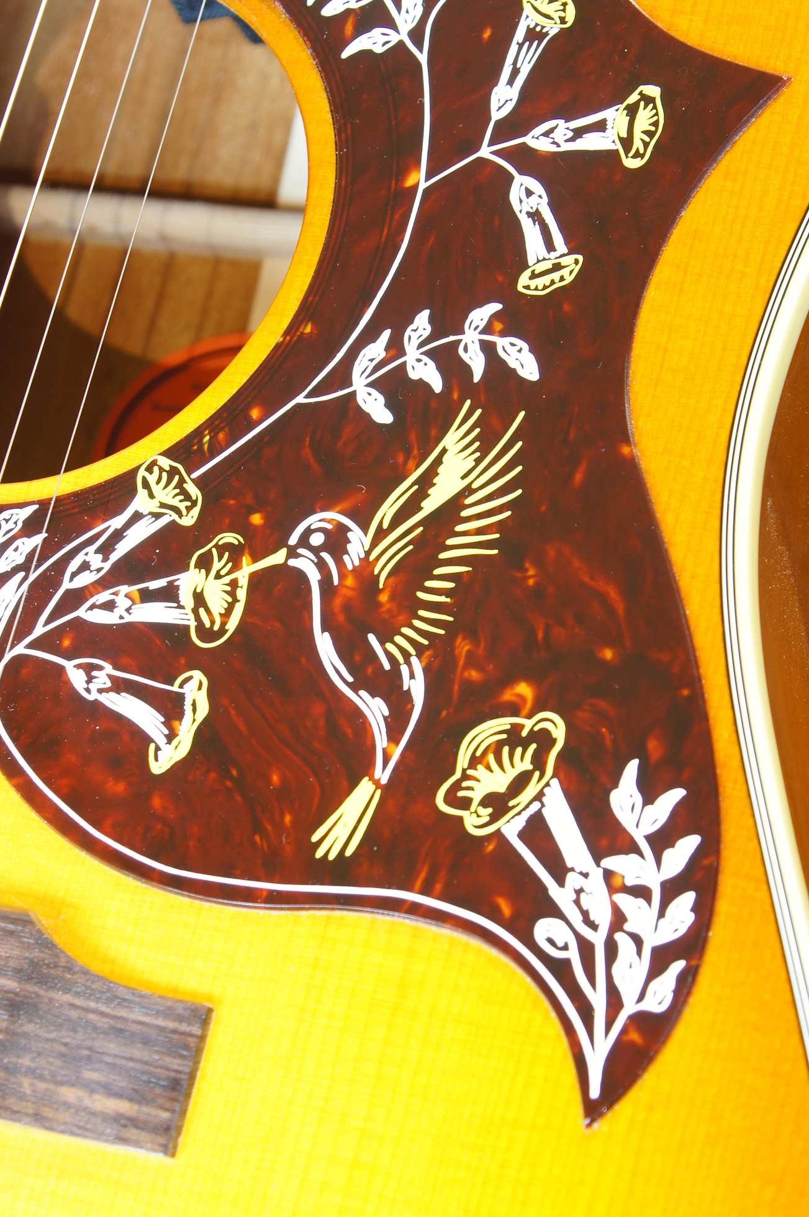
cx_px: 377
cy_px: 616
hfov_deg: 13.0
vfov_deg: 19.5
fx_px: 3547
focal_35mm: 105
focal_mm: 60
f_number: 7.1
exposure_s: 1/2
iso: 100
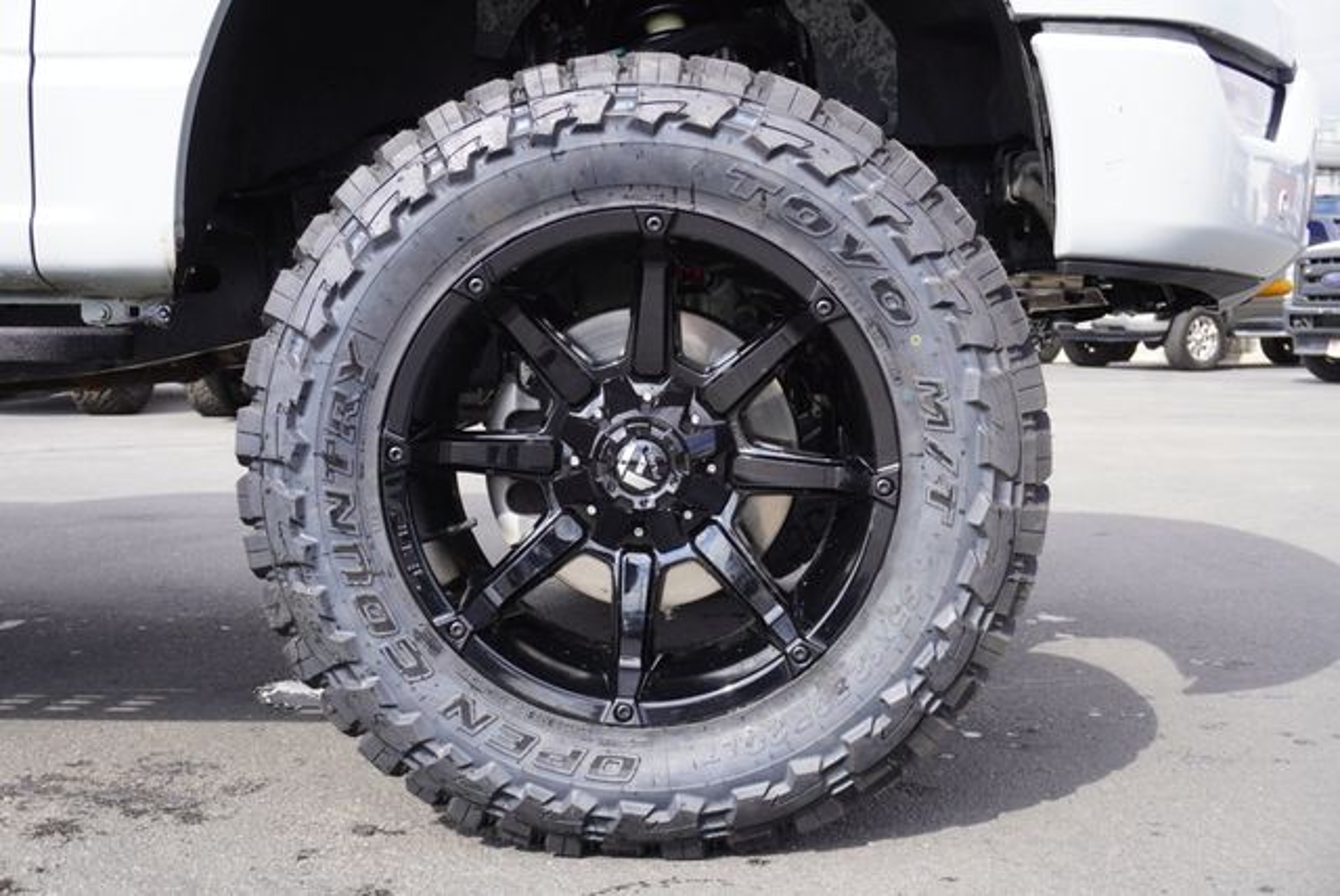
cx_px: 670
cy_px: 448
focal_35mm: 45
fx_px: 1676
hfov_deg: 43.6
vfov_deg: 29.9
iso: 100
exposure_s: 1/100
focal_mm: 30
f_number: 8
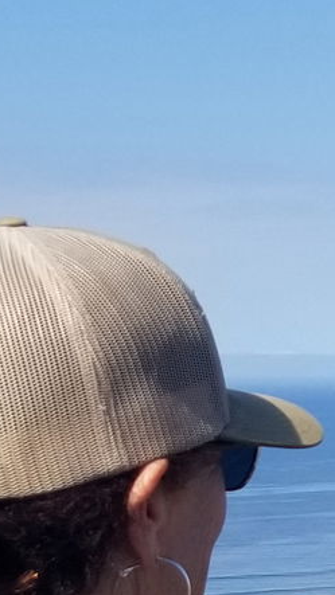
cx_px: 747
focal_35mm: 128
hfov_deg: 8.8
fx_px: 2023
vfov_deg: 16.4
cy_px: 619
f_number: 1.7
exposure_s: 1/2400
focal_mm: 4.25
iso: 50
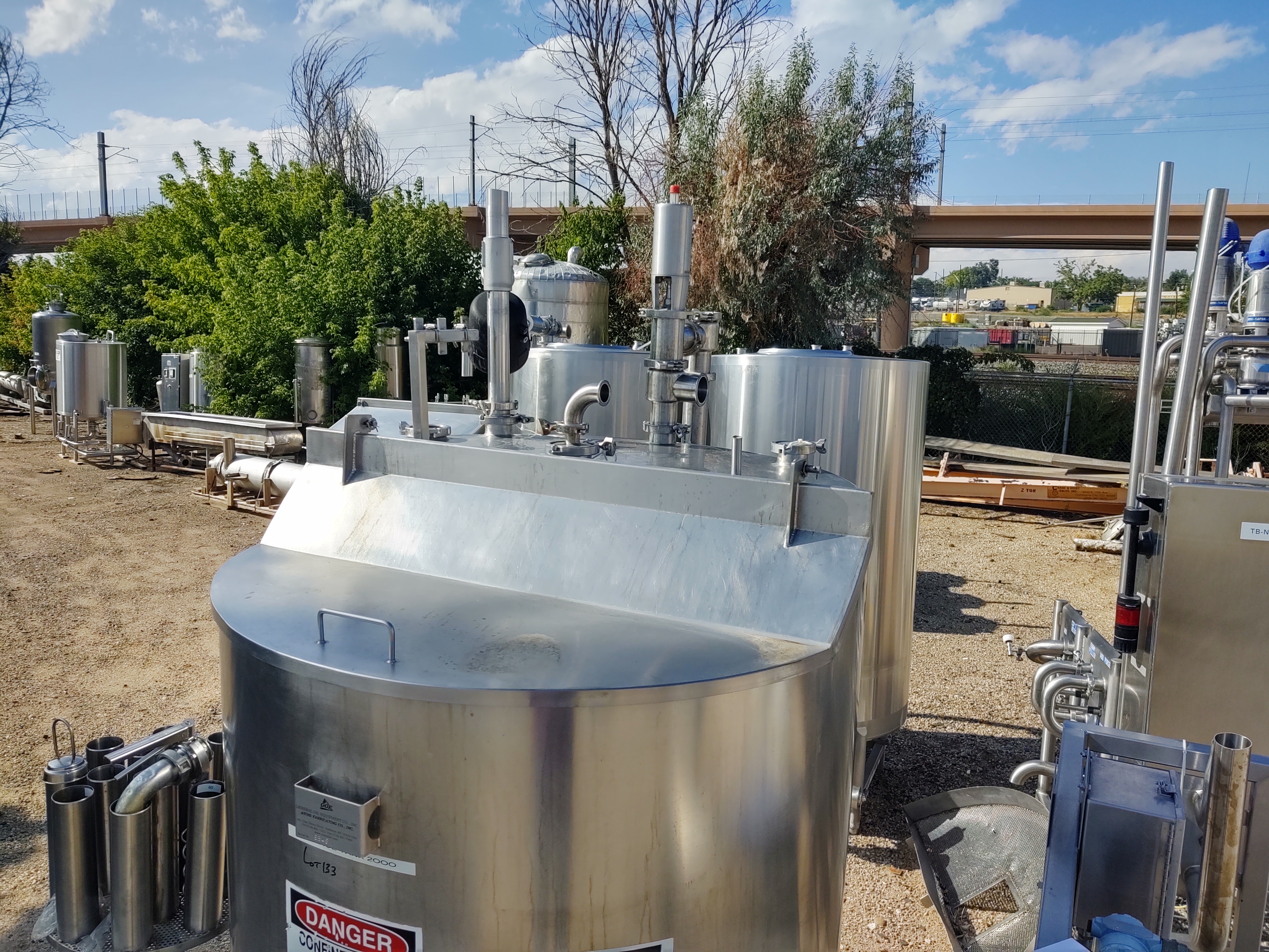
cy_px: 476
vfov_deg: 51.4
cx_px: 634
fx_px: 990
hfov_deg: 65.3
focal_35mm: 27
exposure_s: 1/5228
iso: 100
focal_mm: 4.75
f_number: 1.7
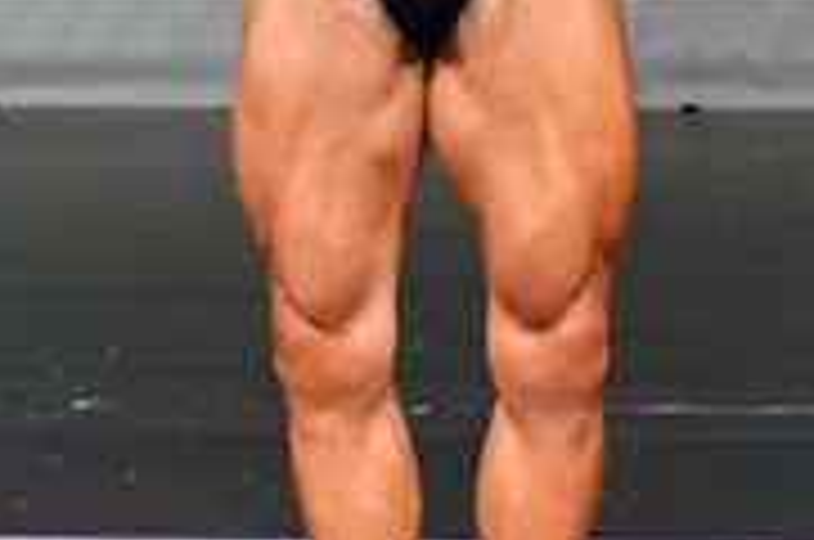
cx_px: -533
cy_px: -76
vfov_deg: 1.0
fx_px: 30516
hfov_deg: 1.5
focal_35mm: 1352
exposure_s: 1/400
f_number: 5.6
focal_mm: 210
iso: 5000
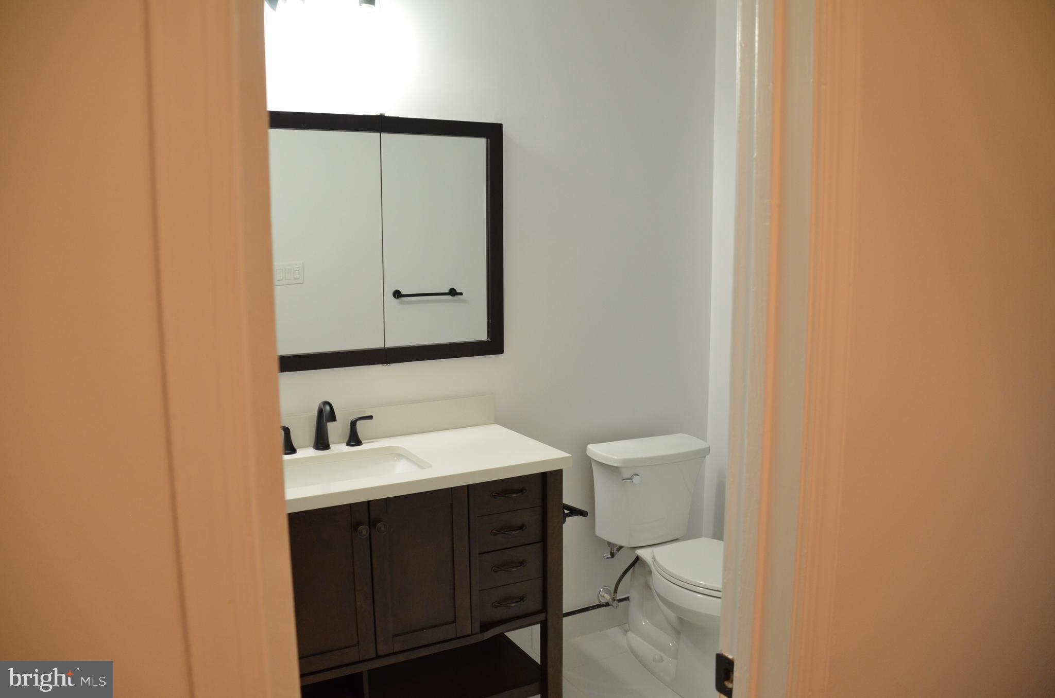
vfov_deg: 47.7
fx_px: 790
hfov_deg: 67.5
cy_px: 349
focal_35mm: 27
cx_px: 528
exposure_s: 1/60
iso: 800
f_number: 4
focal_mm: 18
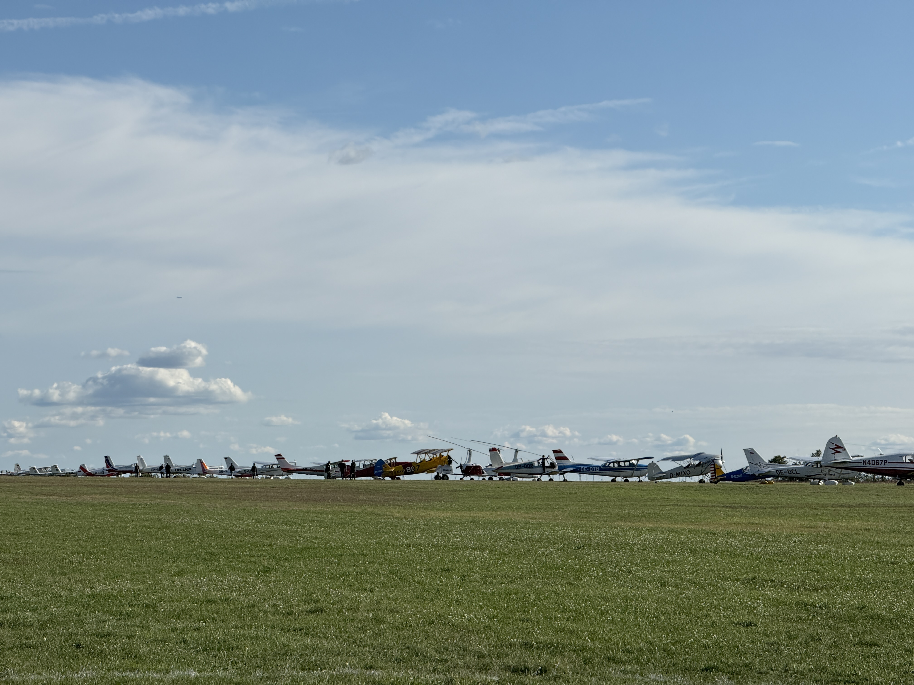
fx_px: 3168
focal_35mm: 120
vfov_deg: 12.3
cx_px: 457
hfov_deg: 16.4
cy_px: 342
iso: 50
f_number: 2.8
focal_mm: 15.66
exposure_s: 1/2525
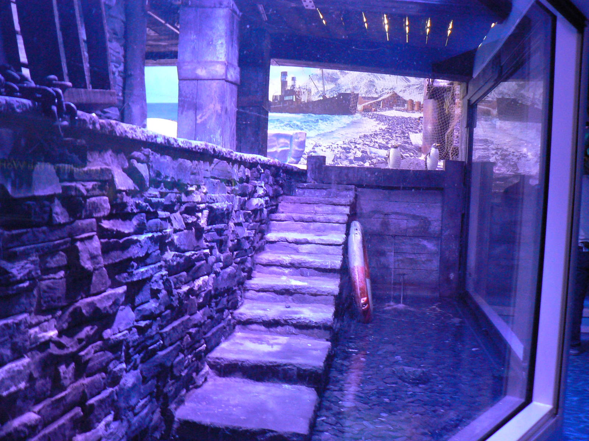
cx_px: 294
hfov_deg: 51.4
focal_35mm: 36
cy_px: 220
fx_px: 613
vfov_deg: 39.7
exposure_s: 1/5
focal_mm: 6
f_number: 2.8
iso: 200
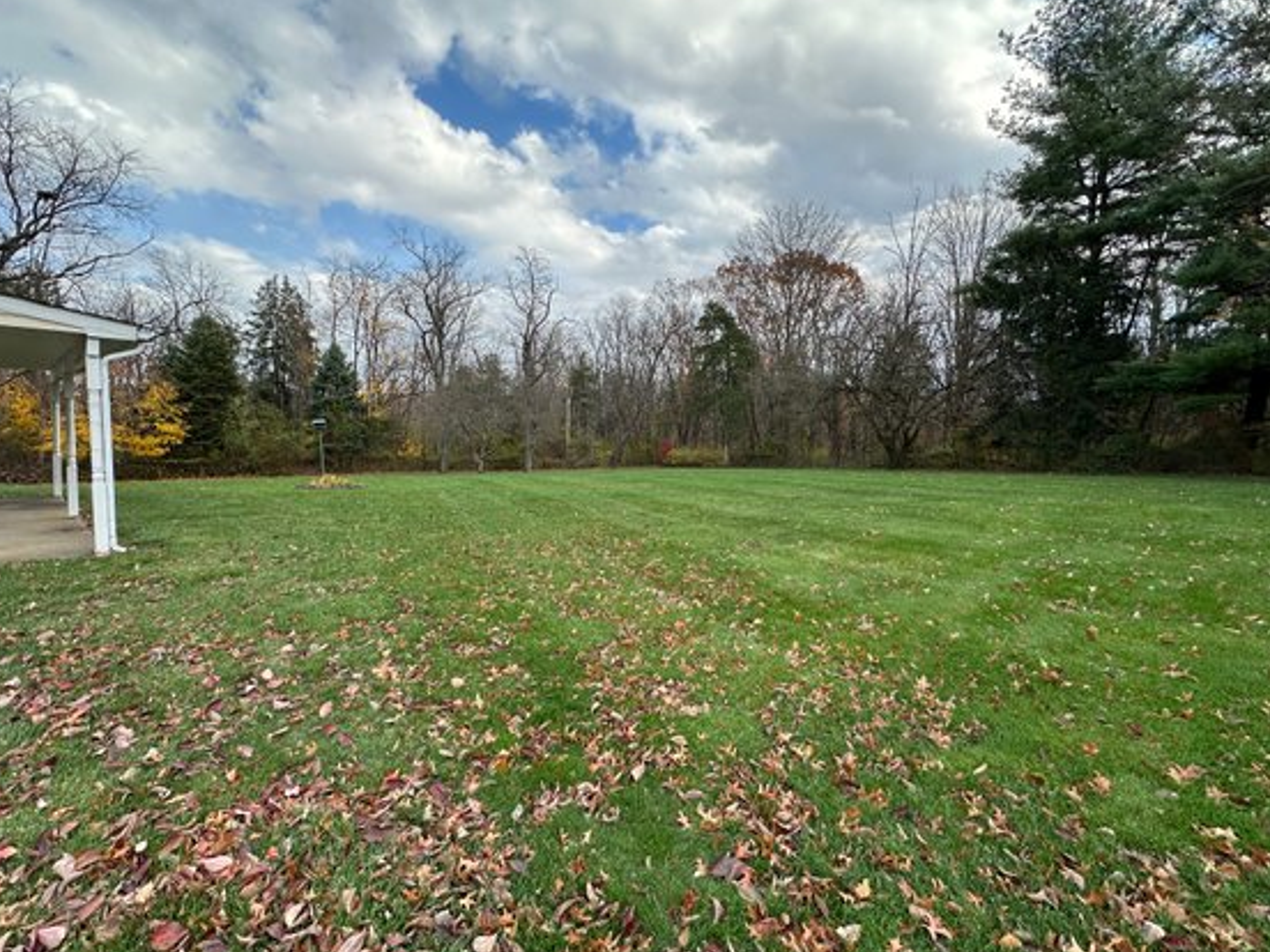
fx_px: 587
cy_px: 459
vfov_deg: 78.1
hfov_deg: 94.5
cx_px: 615
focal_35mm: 16
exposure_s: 1/703
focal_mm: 2.22
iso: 40
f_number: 2.2
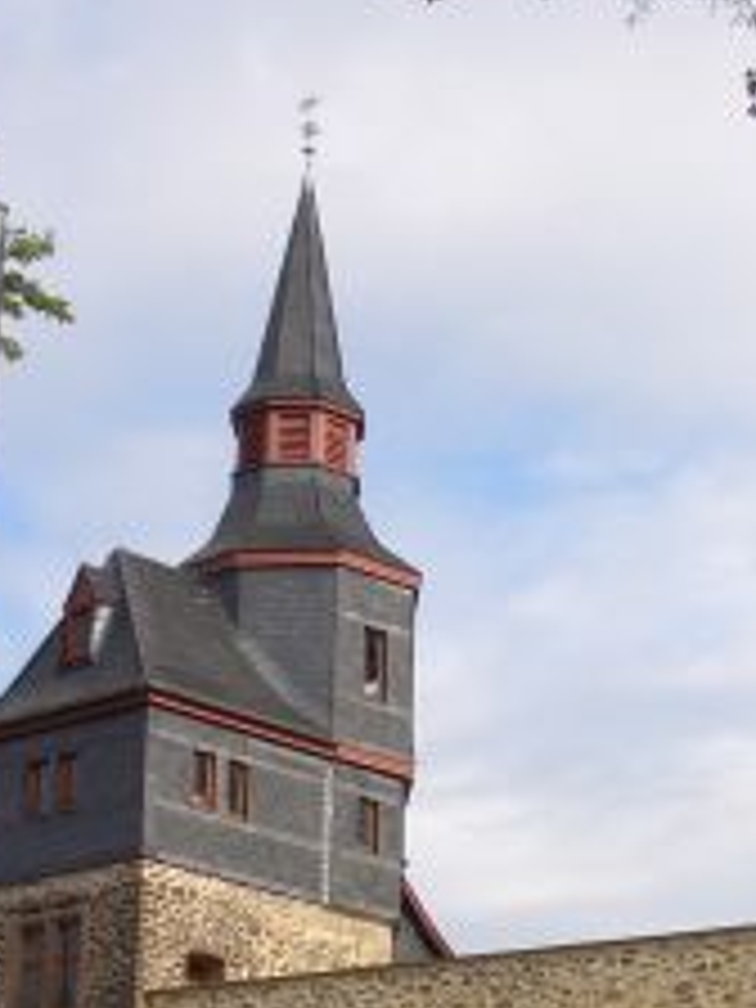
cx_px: 585
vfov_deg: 17.7
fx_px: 3203
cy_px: 864
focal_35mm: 110
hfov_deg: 13.4
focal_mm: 6.8
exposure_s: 1/320
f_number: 4.6
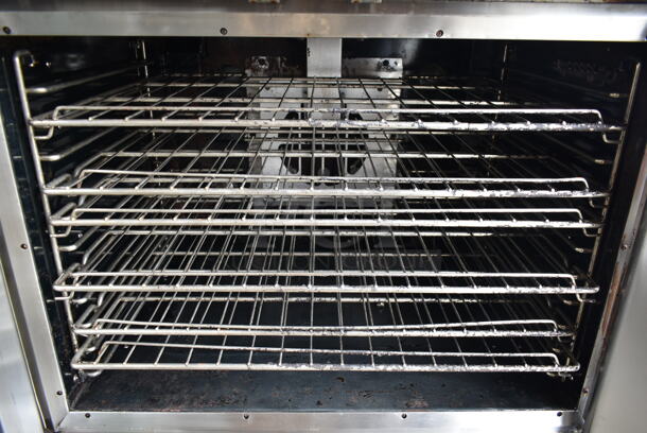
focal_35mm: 27
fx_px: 486
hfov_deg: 67.3
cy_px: 216
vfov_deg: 48.0
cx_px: 324
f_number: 3.5
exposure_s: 1/30
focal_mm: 18
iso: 280
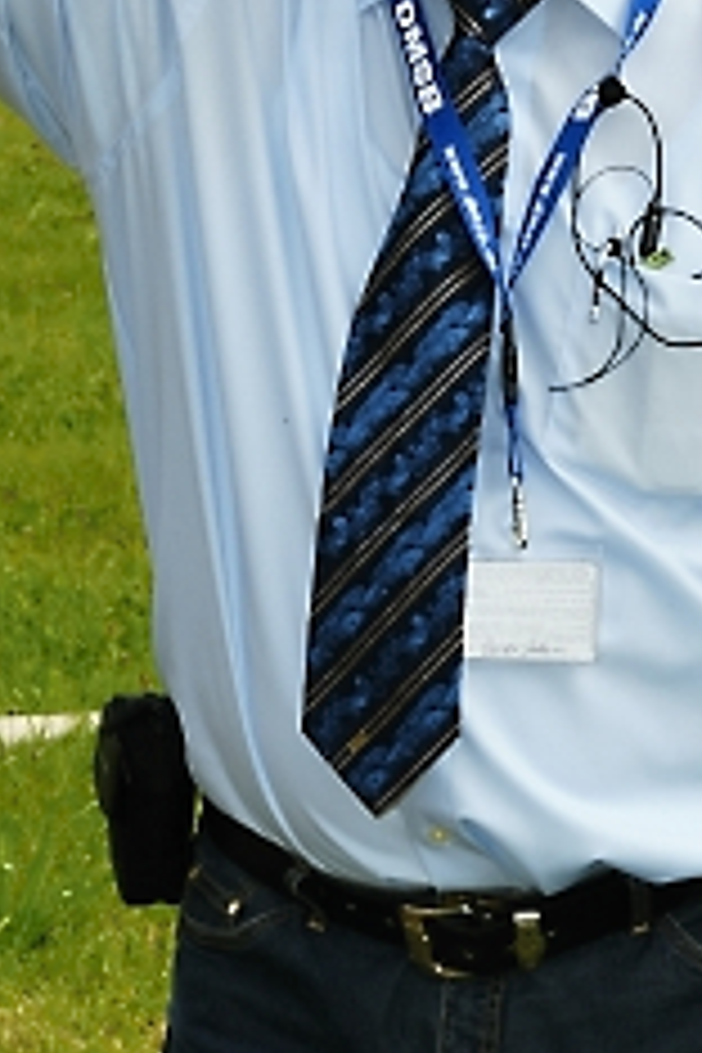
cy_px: 162
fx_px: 5616
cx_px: 457
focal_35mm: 192
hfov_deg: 7.2
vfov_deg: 10.7
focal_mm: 60
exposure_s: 1/200
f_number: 11
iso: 200
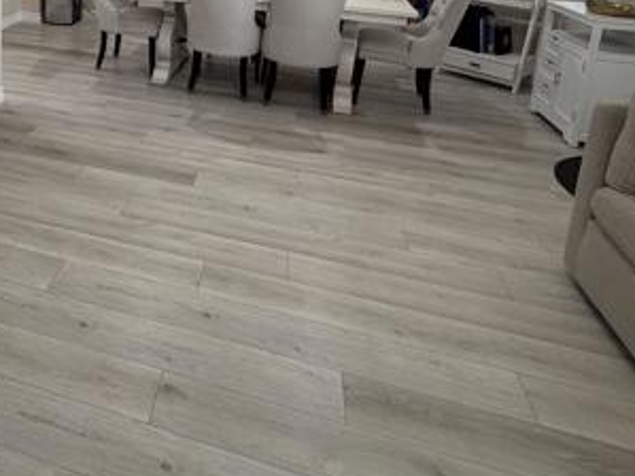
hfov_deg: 55.6
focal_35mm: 30
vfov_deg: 40.7
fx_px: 550
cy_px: -4
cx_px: 123
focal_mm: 2.22
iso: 200
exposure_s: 1/60
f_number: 2.2
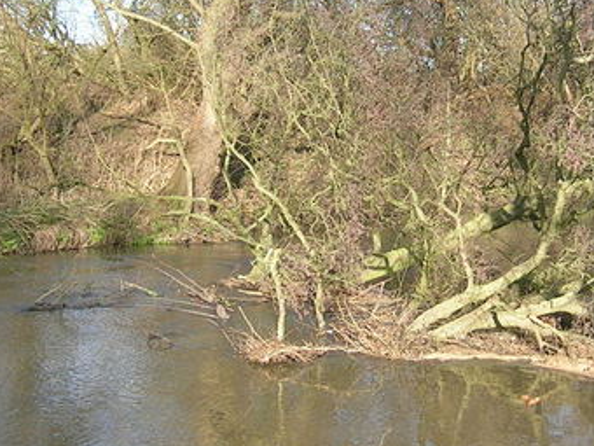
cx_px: 381
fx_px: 1235
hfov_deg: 26.9
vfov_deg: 20.4
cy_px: 211
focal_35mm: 72
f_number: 2.8
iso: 50
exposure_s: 1/284
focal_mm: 5.4
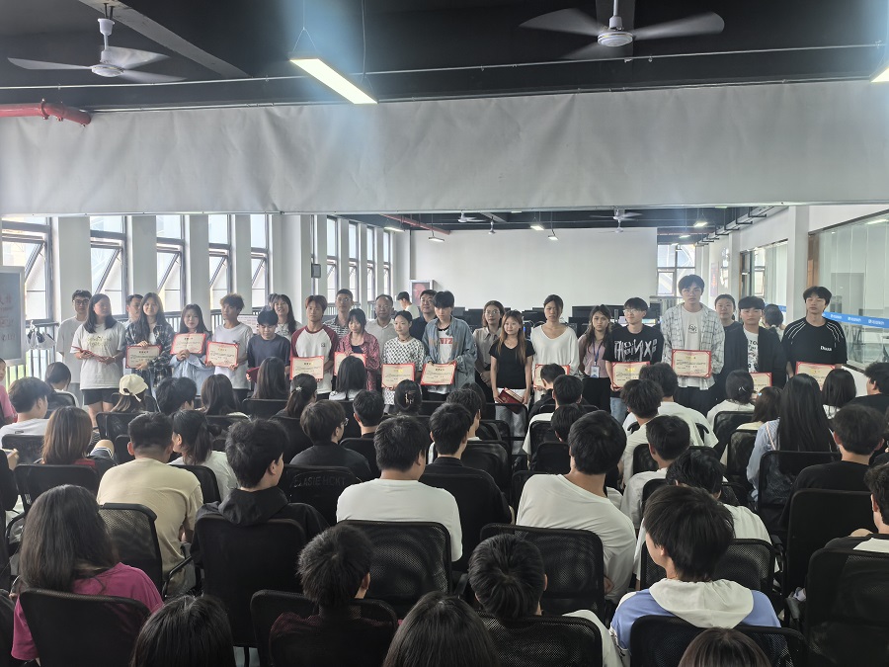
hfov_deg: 55.4
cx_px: 444
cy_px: 334
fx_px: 847
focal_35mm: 33
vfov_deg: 42.9
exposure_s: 1/50
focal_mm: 6.98
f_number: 4
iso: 320
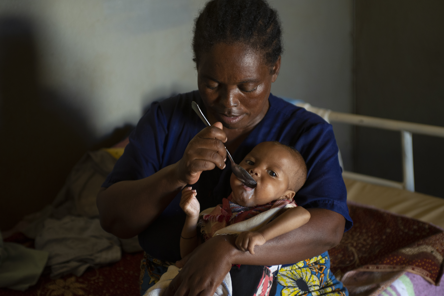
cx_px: 222
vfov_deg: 19.5
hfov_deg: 28.8
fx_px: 864
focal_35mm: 70
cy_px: 148
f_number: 3.2
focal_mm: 70
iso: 1250
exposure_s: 1/125
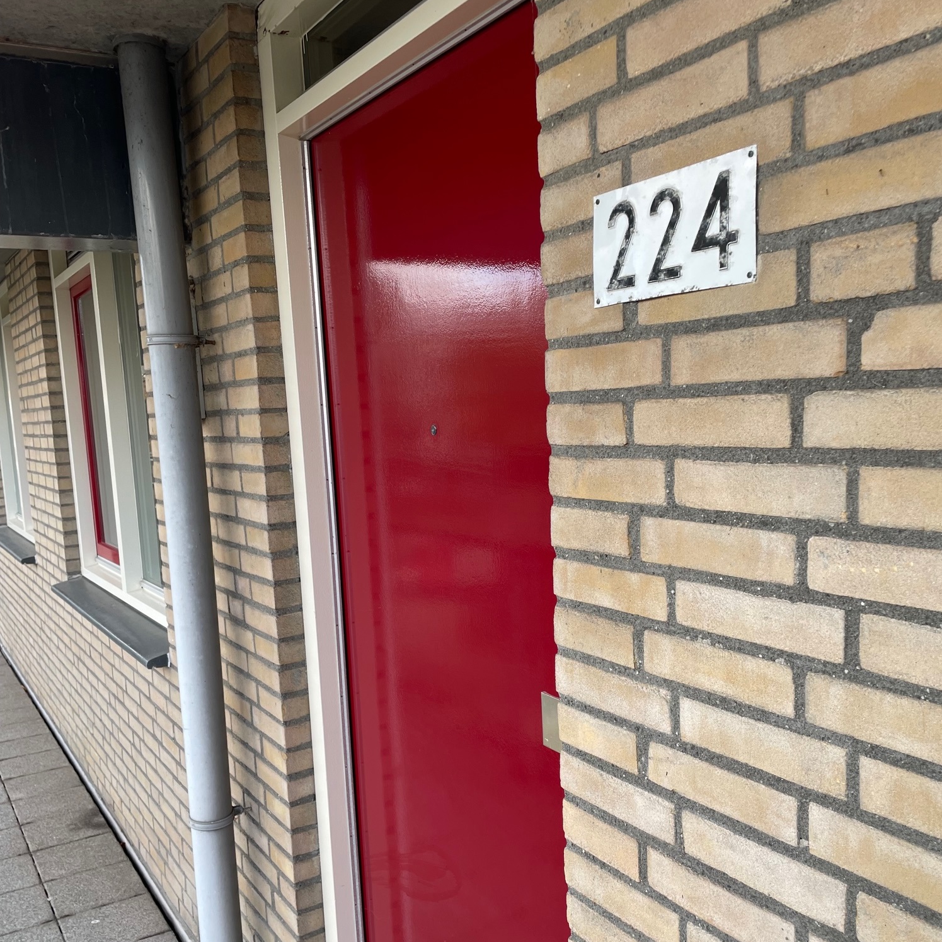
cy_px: 512
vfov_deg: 52.5
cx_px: 476
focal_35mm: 31
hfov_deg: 52.5
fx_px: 954
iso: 32
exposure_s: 1/143
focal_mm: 4.2
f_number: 1.6
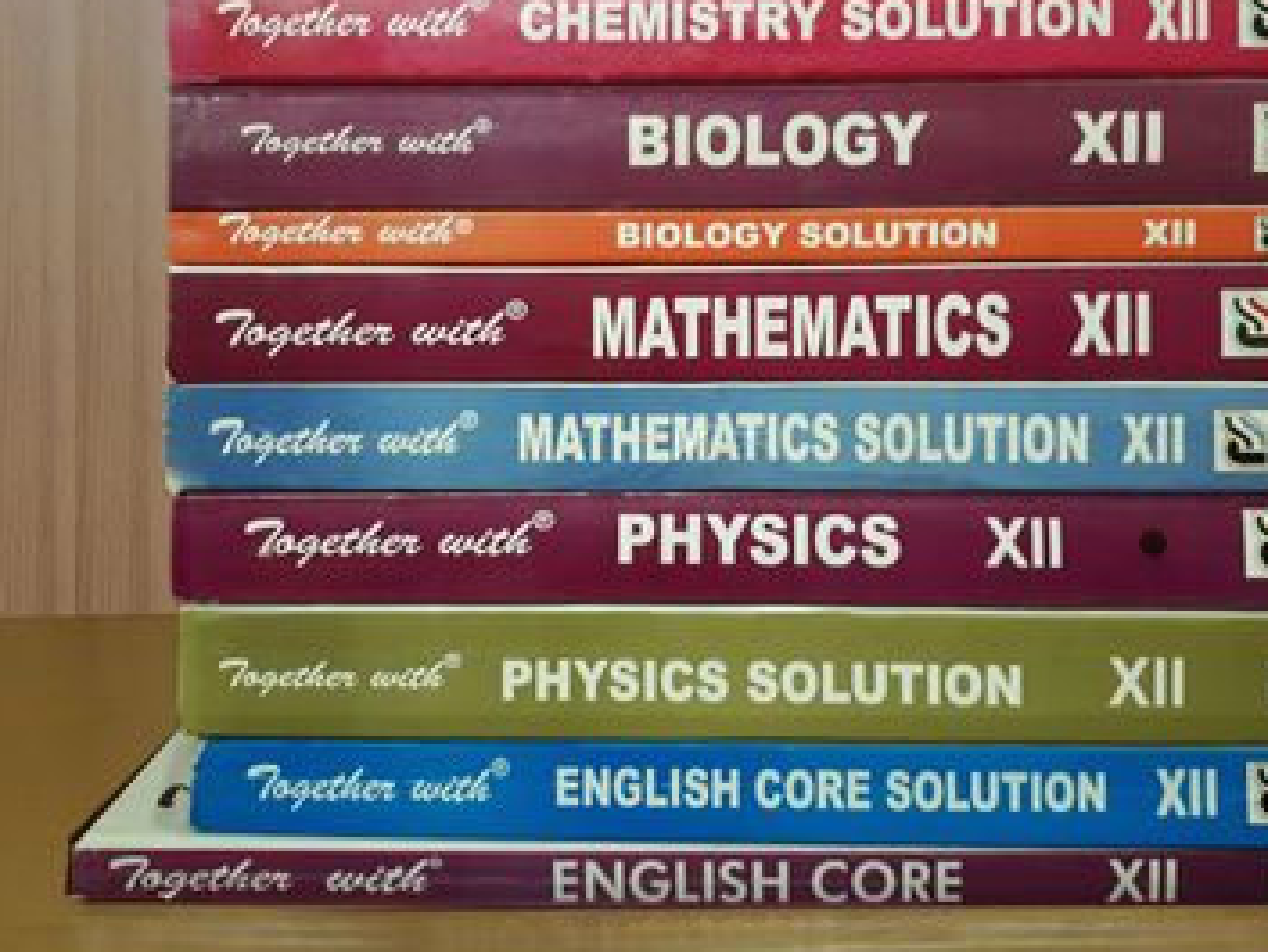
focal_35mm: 35
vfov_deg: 40.5
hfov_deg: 52.5
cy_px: 365
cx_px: 695
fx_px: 1283
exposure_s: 1/17
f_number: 1.9
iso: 800
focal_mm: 3.6
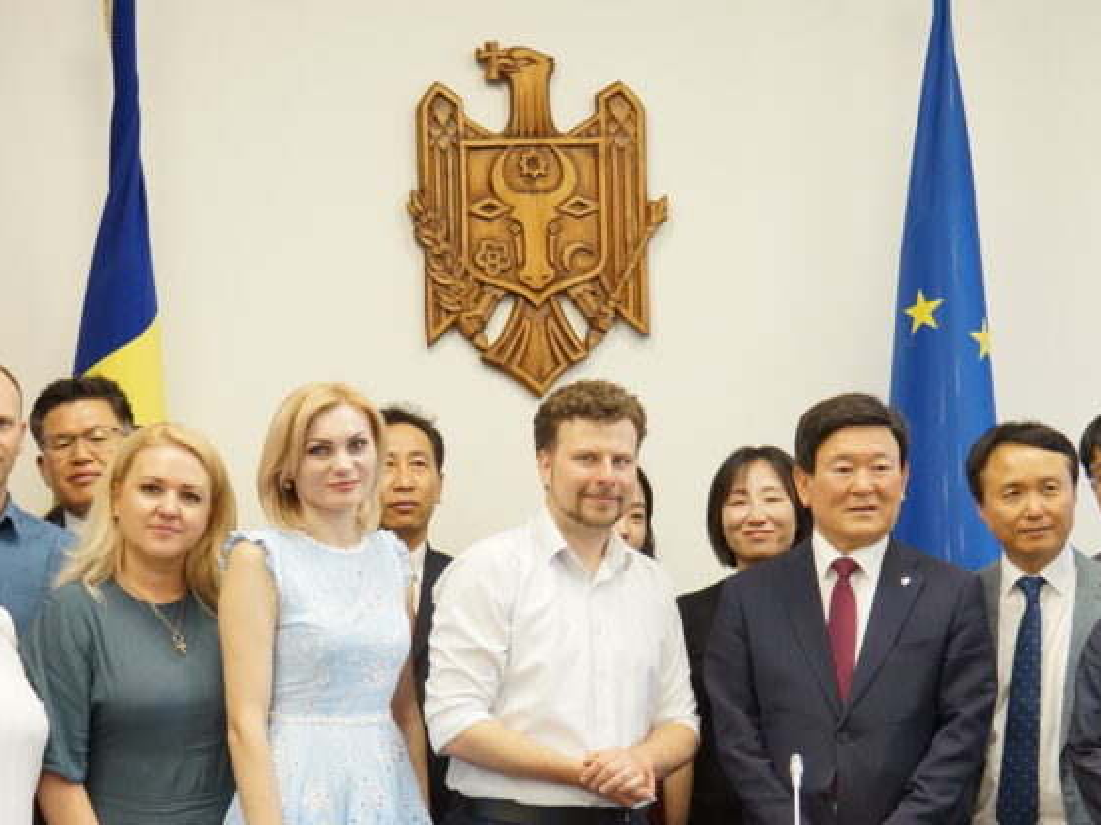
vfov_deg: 18.0
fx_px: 2576
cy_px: 695
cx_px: 551
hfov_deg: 24.1
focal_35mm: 81
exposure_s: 1/60
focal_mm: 26
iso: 1000
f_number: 4
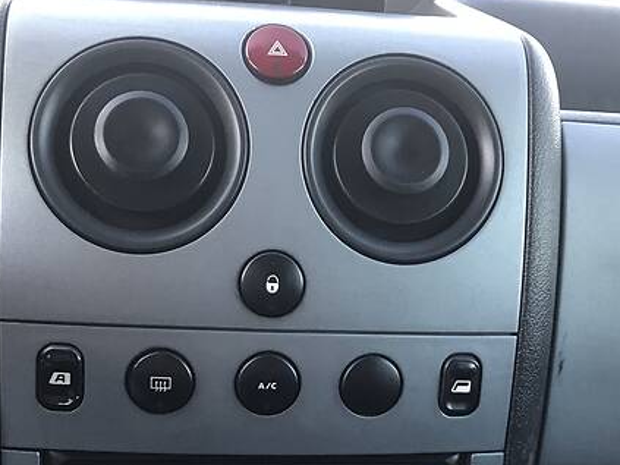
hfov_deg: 36.2
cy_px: 354
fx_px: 949
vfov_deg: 27.1
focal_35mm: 53
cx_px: 317
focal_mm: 4
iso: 32
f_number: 1.8
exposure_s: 1/30
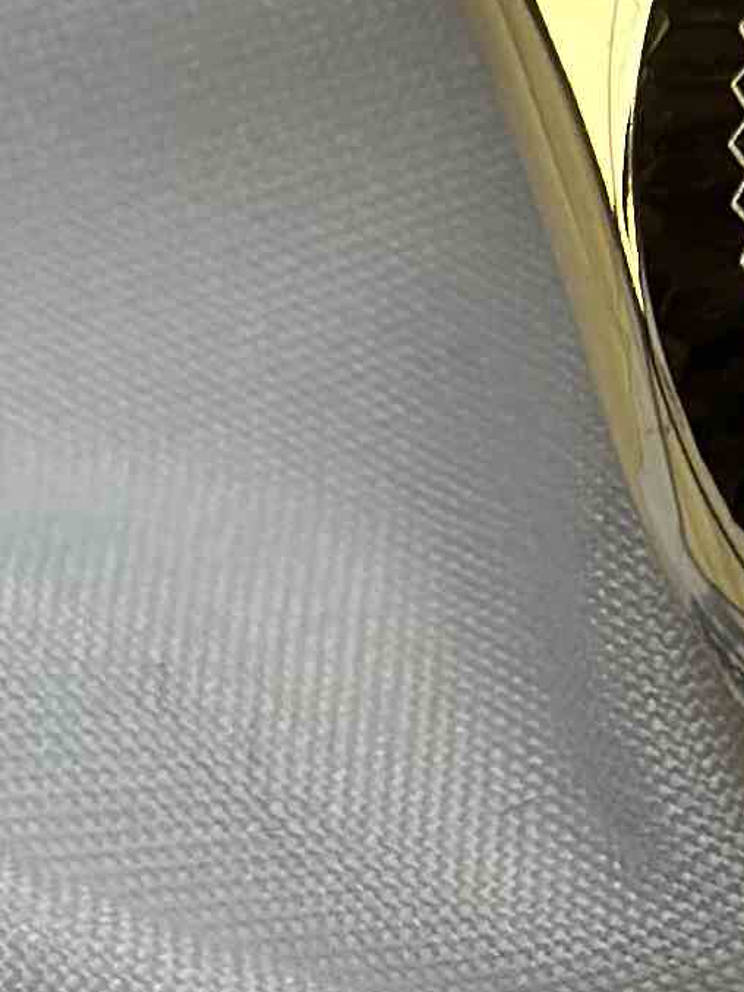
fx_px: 8193
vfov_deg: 6.9
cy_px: 346
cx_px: 1523
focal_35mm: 286
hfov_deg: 5.1
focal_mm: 6.86
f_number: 1.78
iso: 80
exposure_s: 1/935
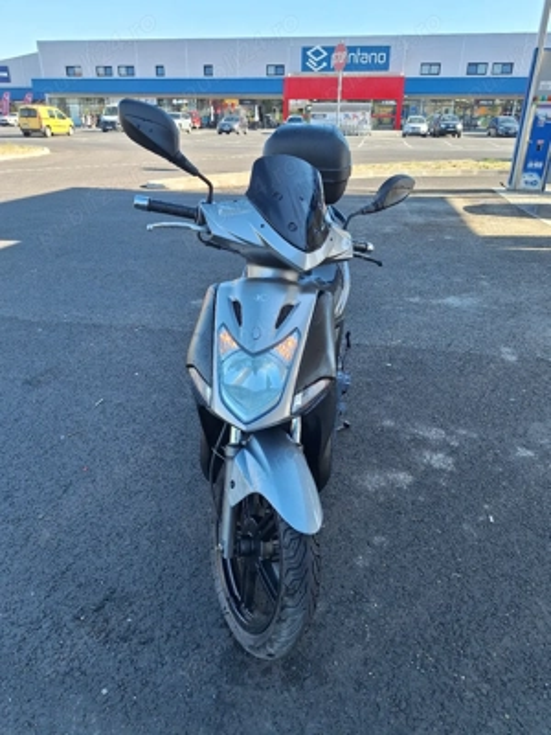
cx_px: 276
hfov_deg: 58.9
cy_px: 368
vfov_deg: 73.9
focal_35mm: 23
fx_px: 488
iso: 40
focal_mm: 5.54
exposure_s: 1/556
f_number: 1.8
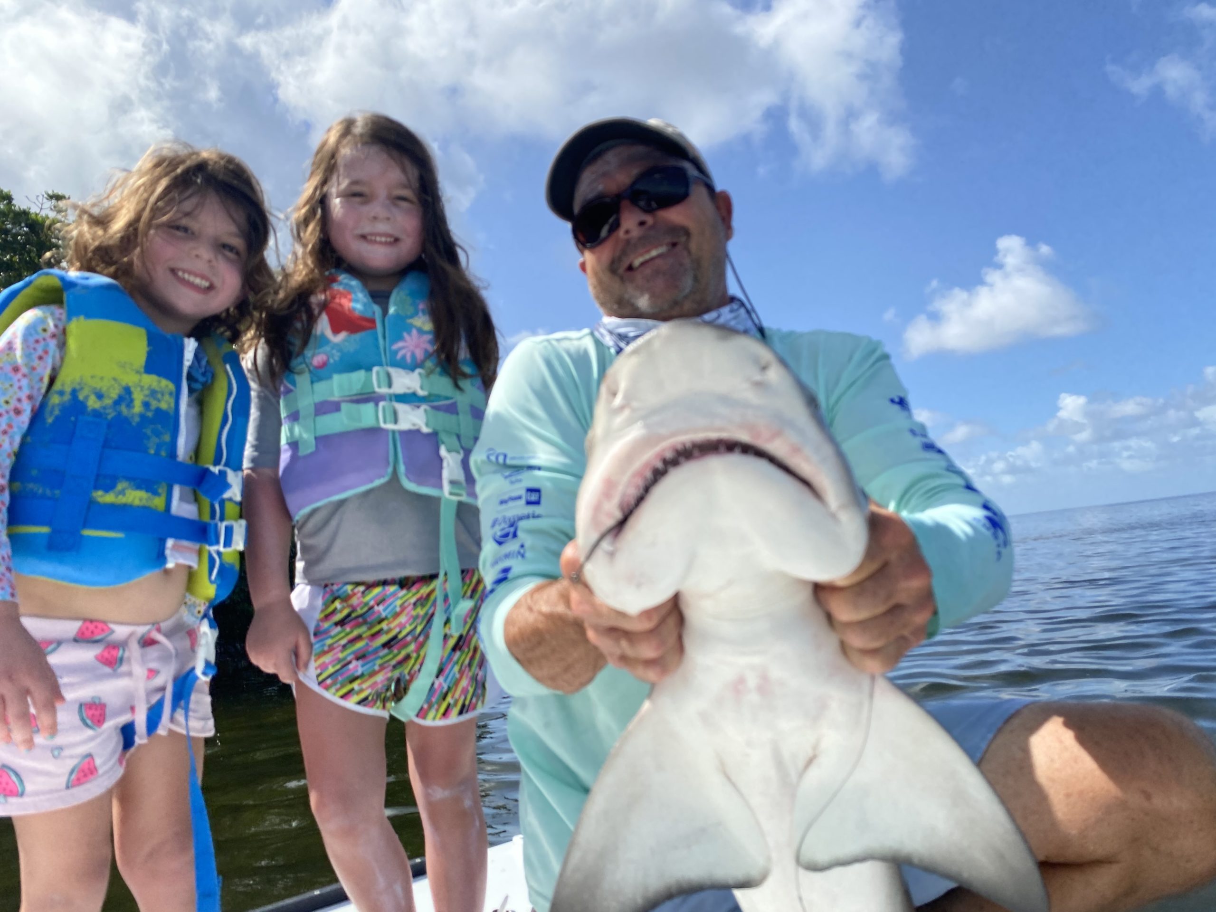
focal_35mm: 26
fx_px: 913
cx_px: 608
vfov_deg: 53.1
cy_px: 456
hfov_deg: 67.3
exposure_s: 1/2755
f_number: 1.8
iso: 32
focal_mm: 4.25
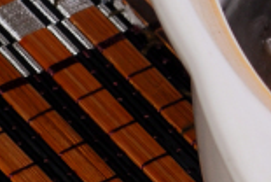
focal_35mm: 595
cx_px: 759
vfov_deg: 2.3
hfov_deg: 3.4
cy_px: -76
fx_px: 4488
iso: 100
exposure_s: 1/160
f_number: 8
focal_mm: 60
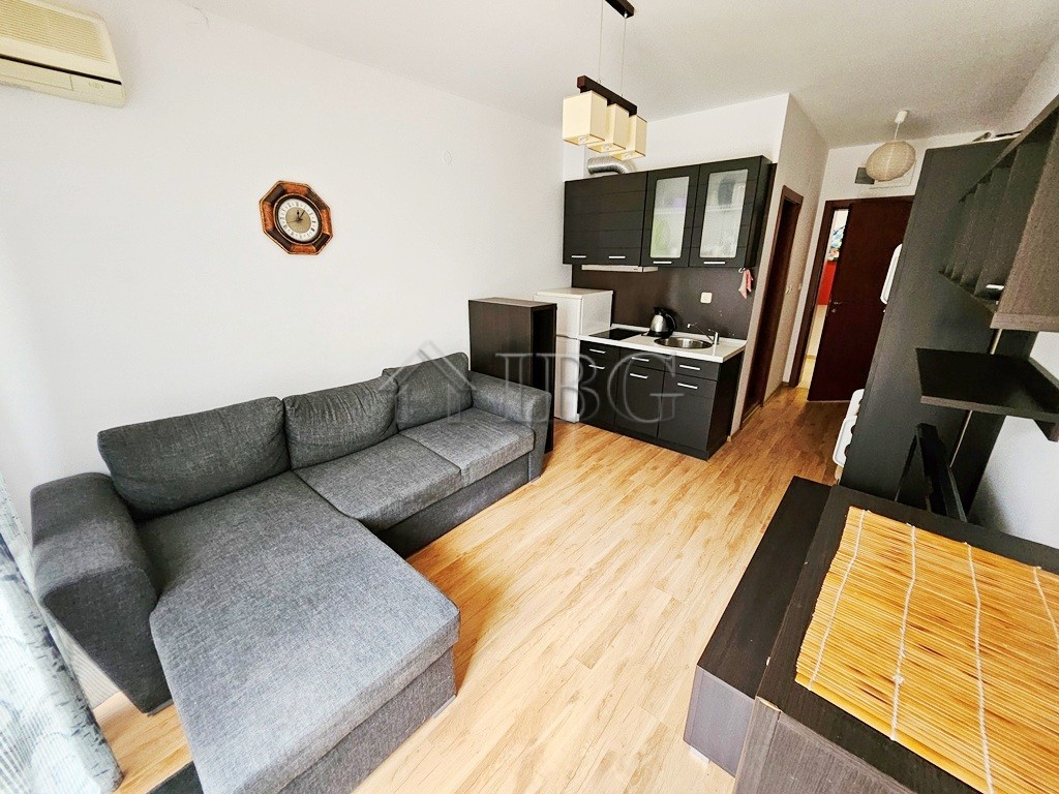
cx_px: 530
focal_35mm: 13
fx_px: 398
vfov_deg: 89.9
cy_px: 397
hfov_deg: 106.2
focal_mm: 1.7
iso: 250
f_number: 2.2
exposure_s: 1/50
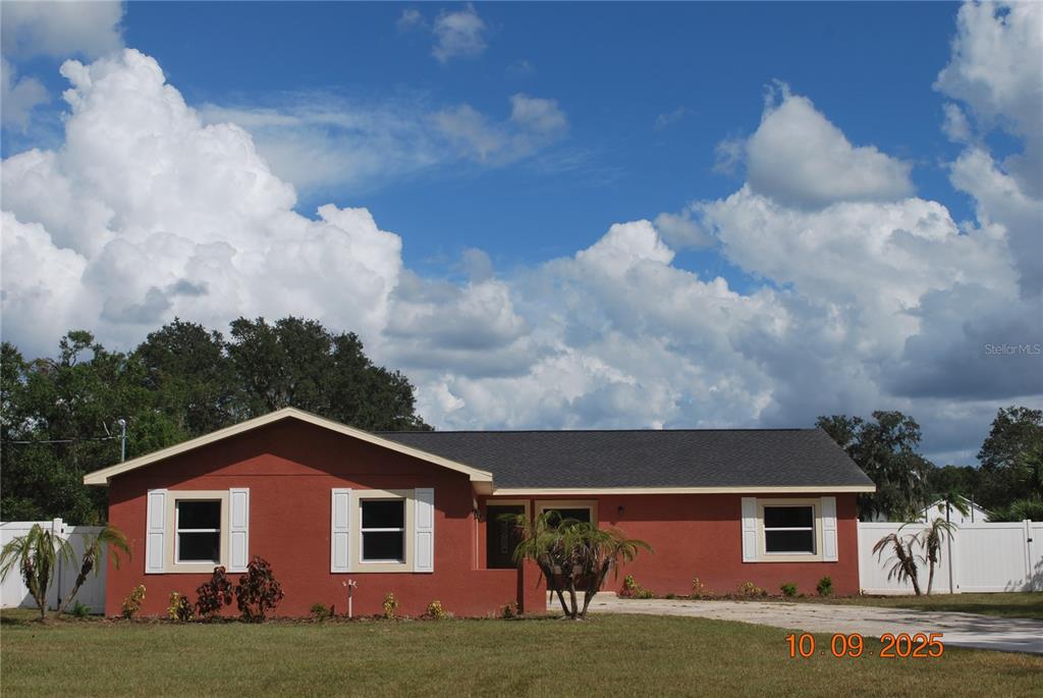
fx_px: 1392
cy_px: 349
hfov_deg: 41.1
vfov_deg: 28.1
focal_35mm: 48
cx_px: 522
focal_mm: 32
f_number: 10
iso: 100
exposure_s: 1/400
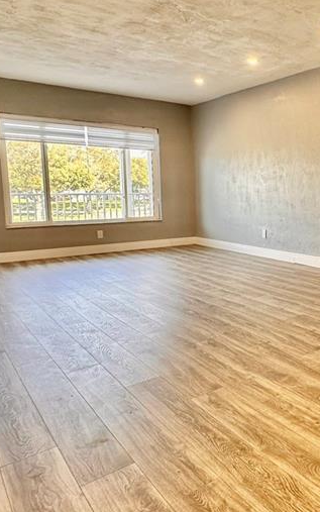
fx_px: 418
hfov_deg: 38.6
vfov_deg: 62.8
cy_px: 239
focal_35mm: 30
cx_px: 296
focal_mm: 2.22
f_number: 2.2
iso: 125
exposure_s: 1/120
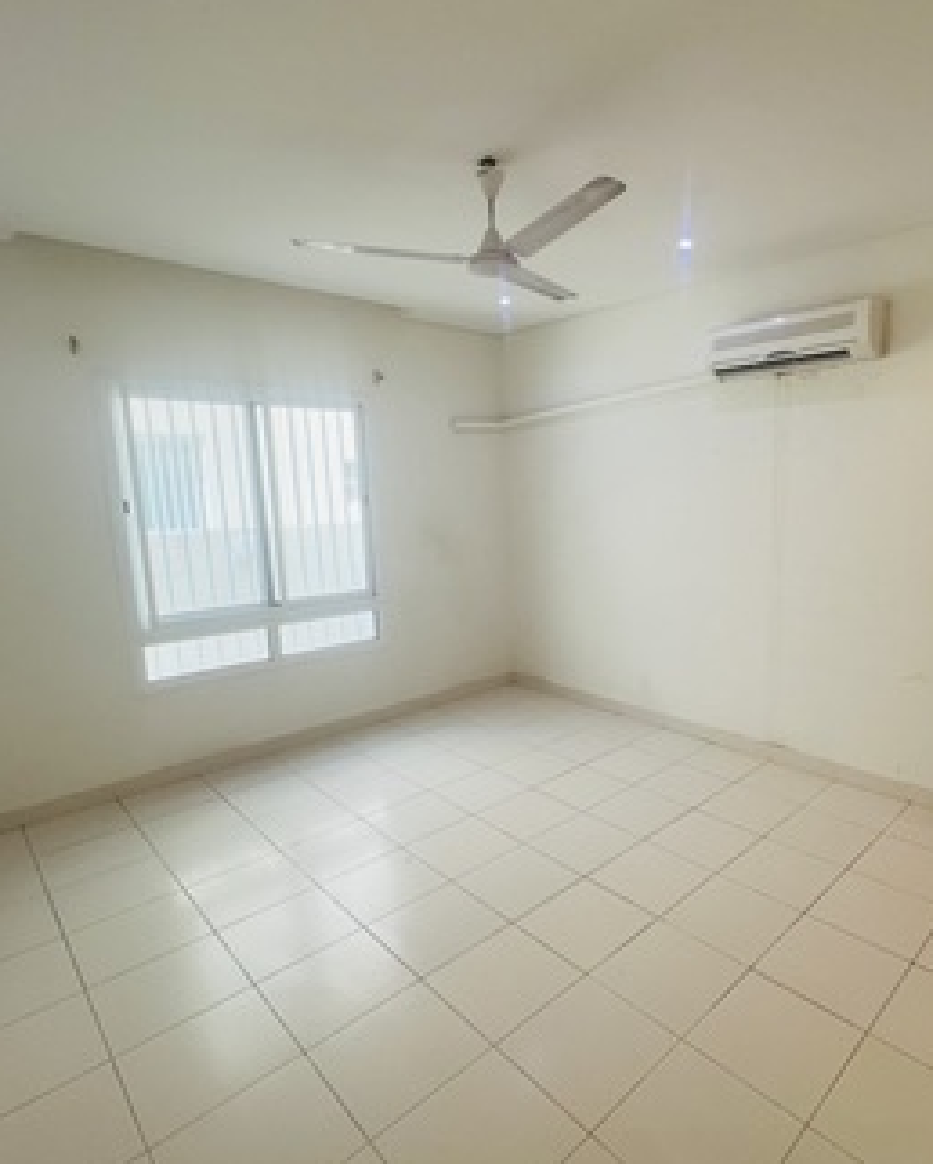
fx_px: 621
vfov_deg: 86.3
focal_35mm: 18
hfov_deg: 72.4
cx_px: 591
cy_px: 595
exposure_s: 1/100
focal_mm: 1.57
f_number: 1.8
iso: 64
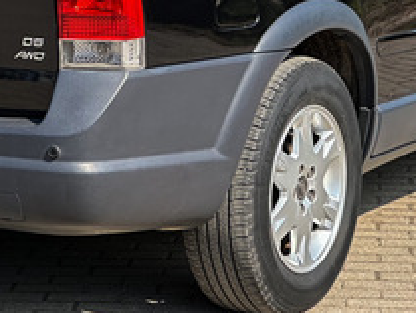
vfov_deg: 6.7
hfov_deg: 9.0
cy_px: -79
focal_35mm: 220
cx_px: 149
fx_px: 2647
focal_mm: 9
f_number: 2.8
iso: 32
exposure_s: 1/243
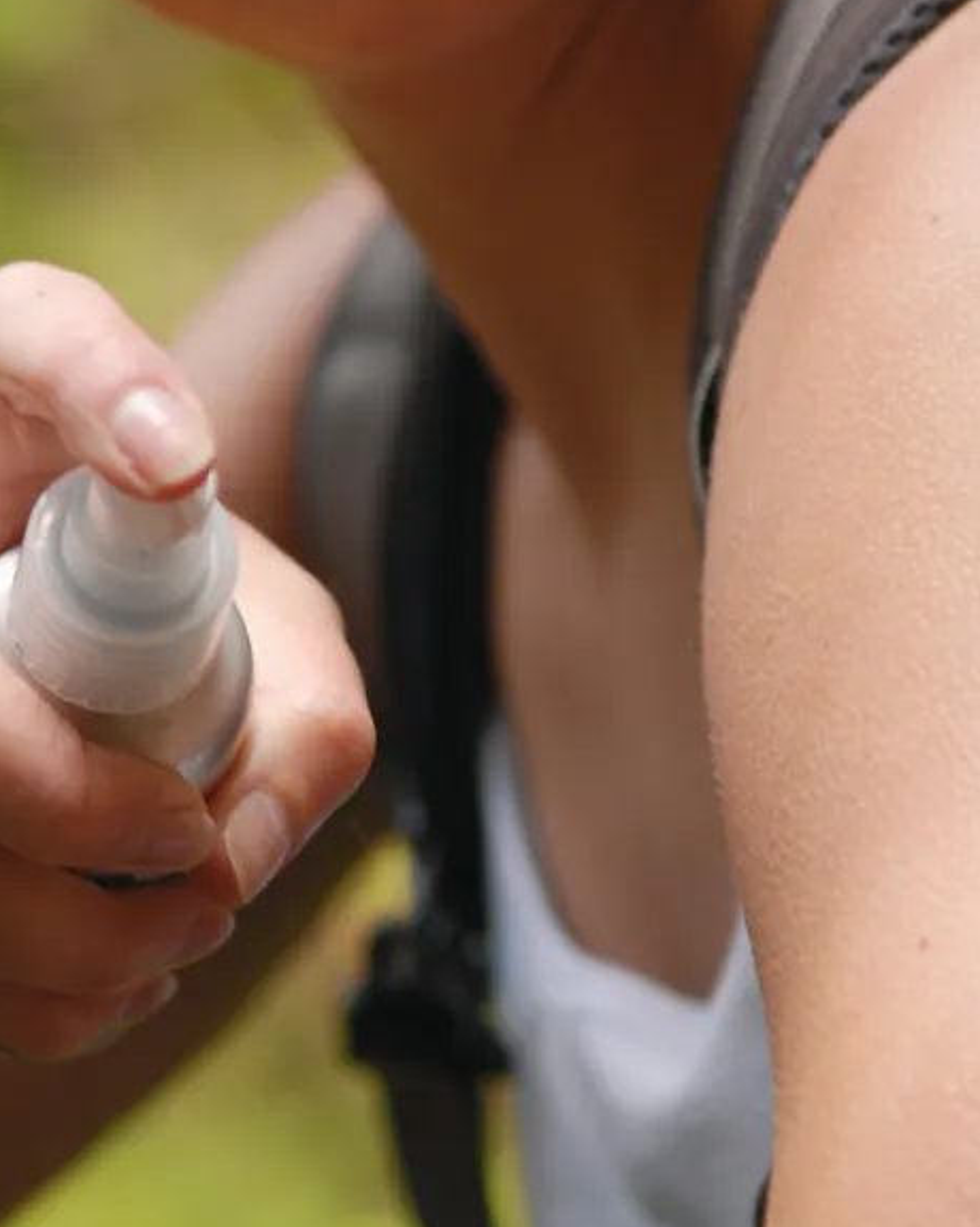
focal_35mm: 161
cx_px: 439
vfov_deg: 12.0
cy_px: 736
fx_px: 5842
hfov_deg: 9.6
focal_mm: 55
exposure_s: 1/100
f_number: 2.8
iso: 100
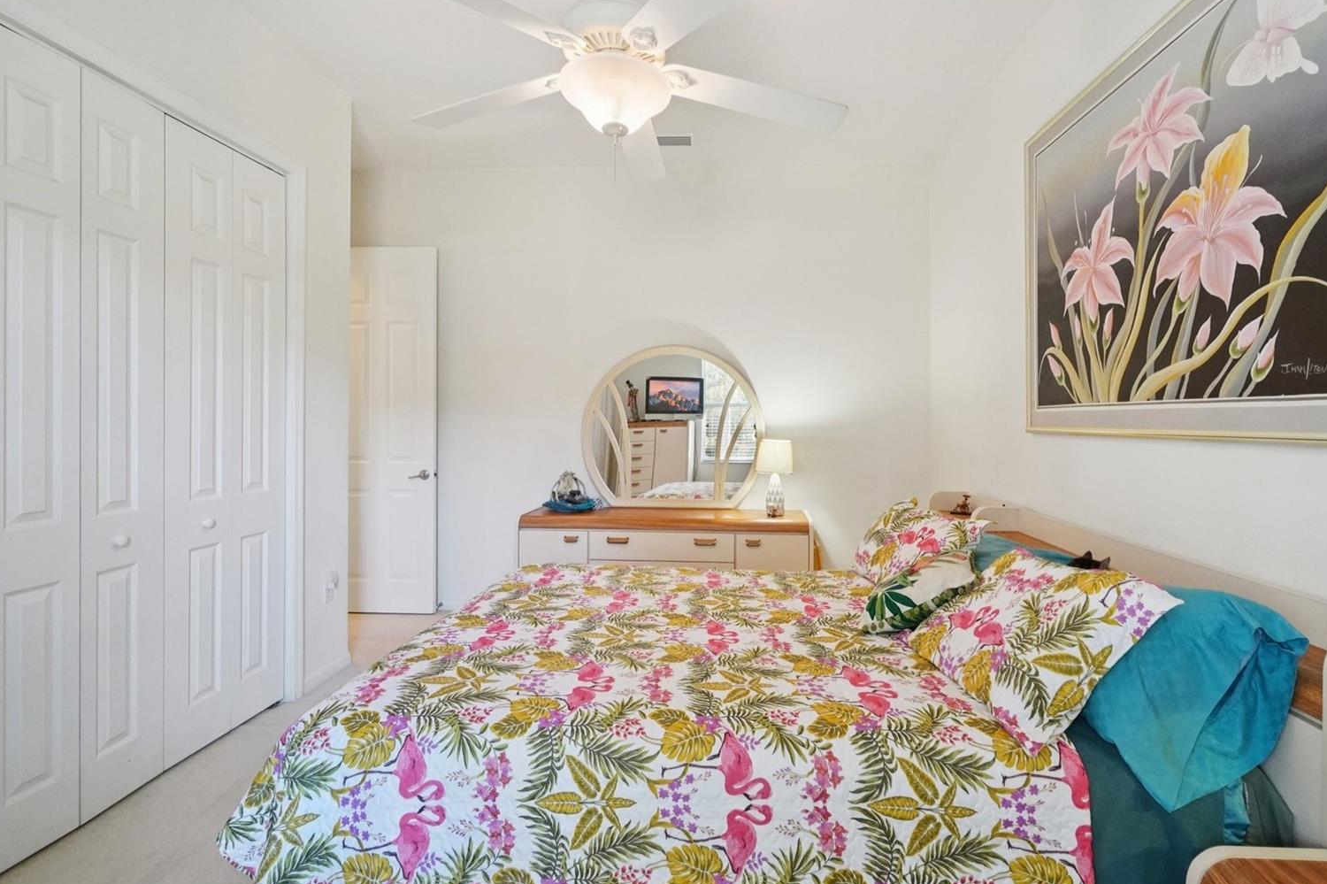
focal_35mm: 16
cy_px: 434
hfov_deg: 96.7
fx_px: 590
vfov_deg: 73.7
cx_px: 701
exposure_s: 1/30
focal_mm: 10
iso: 1000
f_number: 8
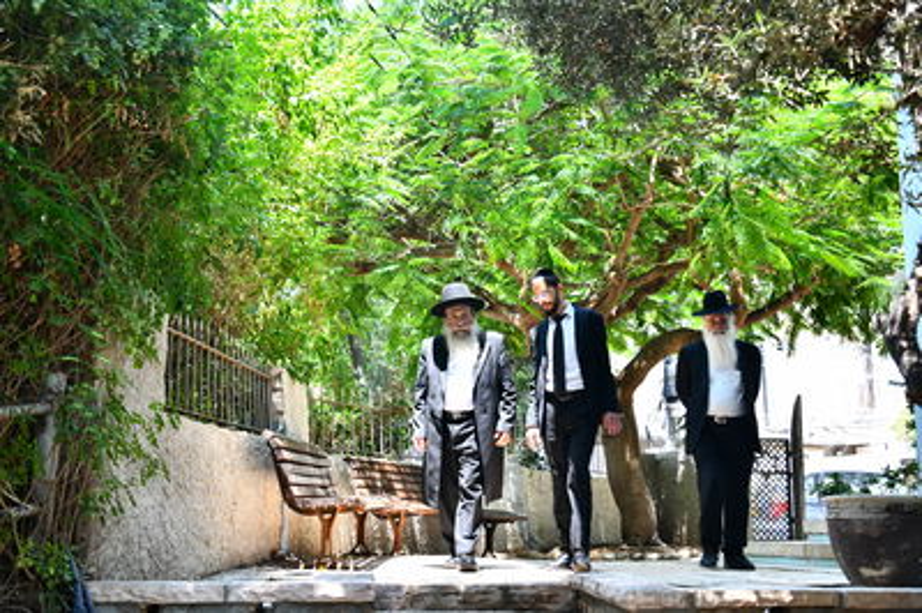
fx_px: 1279
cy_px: 306
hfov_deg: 39.6
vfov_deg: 26.9
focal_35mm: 50
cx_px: 461
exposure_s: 1/200
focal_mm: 50
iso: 500
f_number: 5.6
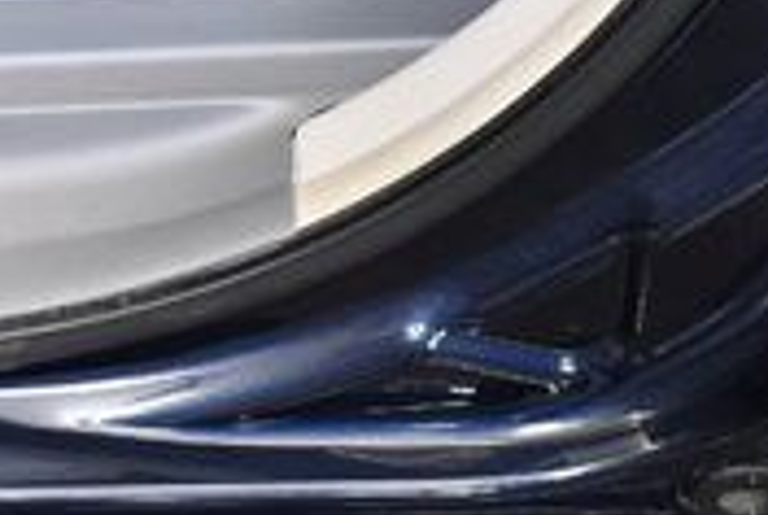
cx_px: -144
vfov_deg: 10.5
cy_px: 142
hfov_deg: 15.1
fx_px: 2799
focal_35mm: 131
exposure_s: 1/125
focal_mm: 18
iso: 2200
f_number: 3.5
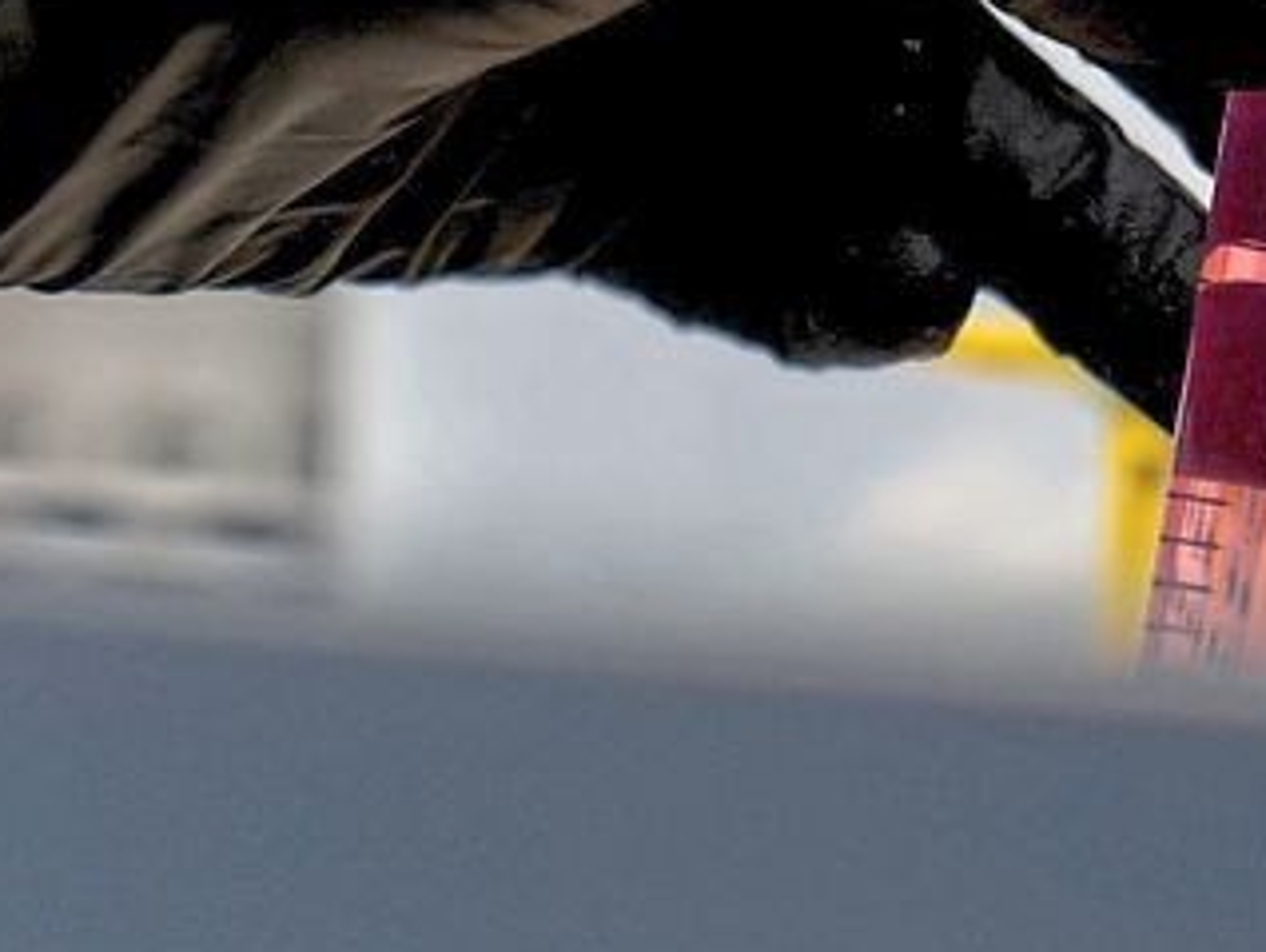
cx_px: 1489
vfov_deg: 5.6
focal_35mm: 262
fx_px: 9589
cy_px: -291
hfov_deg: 7.5
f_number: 2.8
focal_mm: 70
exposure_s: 1/200
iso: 250
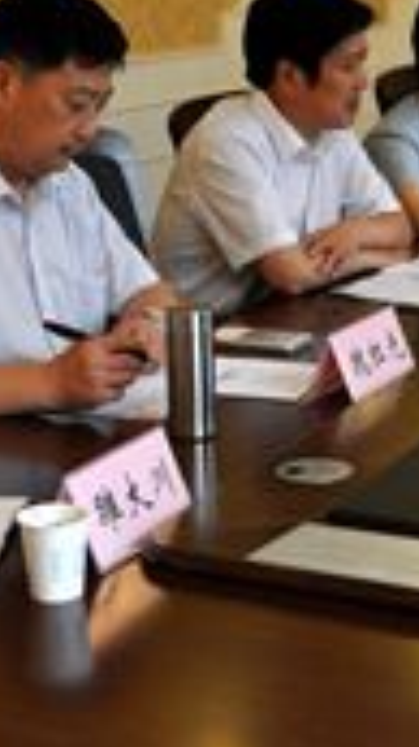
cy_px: 255
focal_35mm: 100
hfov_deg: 11.9
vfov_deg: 21.3
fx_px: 1980
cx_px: 479
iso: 500
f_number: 4
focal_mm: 22
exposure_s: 1/60
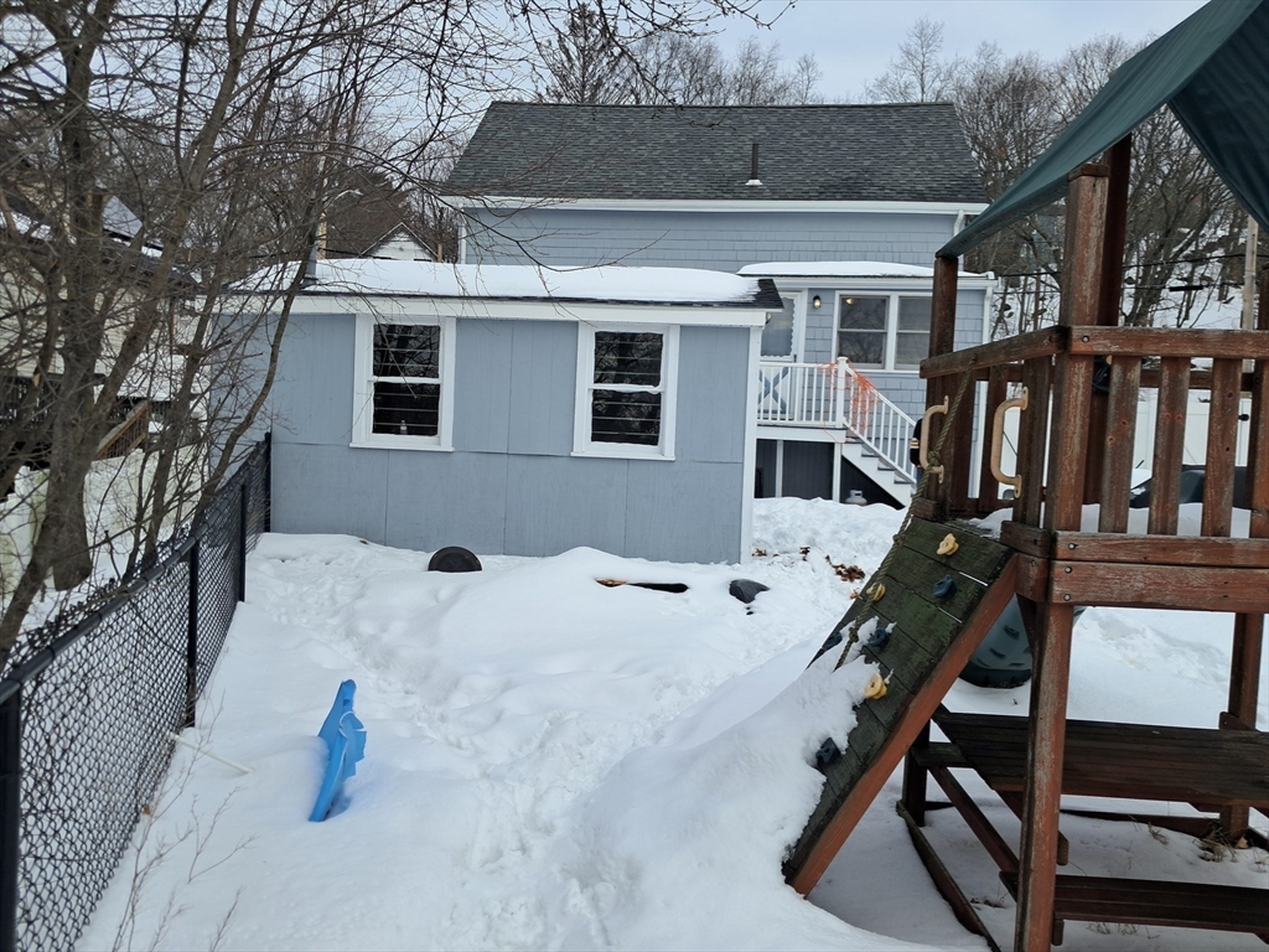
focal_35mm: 27
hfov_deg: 65.3
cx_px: 634
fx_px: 990
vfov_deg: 51.4
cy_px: 476
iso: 50
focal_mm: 4
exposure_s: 1/595
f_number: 1.8
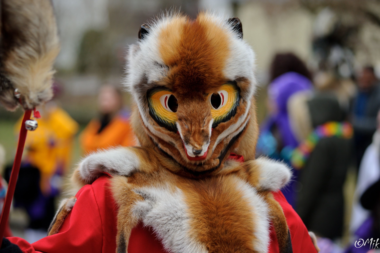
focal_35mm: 120
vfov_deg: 11.4
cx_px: 190
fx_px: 1266
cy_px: 126
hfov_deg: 17.1
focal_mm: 120
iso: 800
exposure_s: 1/500
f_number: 3.5
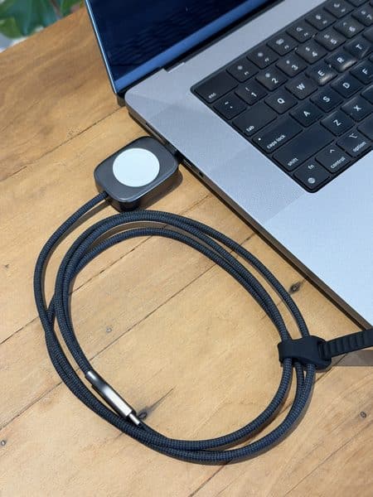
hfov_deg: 30.3
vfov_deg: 39.7
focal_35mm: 48
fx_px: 690
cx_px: 186
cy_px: 248
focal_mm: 6.76
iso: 200
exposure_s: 1/40
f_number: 1.78
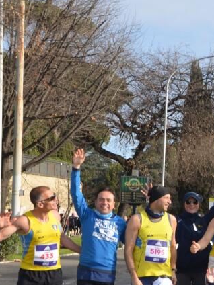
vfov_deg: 18.4
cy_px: 223
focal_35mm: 106
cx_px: 341
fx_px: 874
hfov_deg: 13.0
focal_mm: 26
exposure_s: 1/250
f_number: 6.3
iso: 100
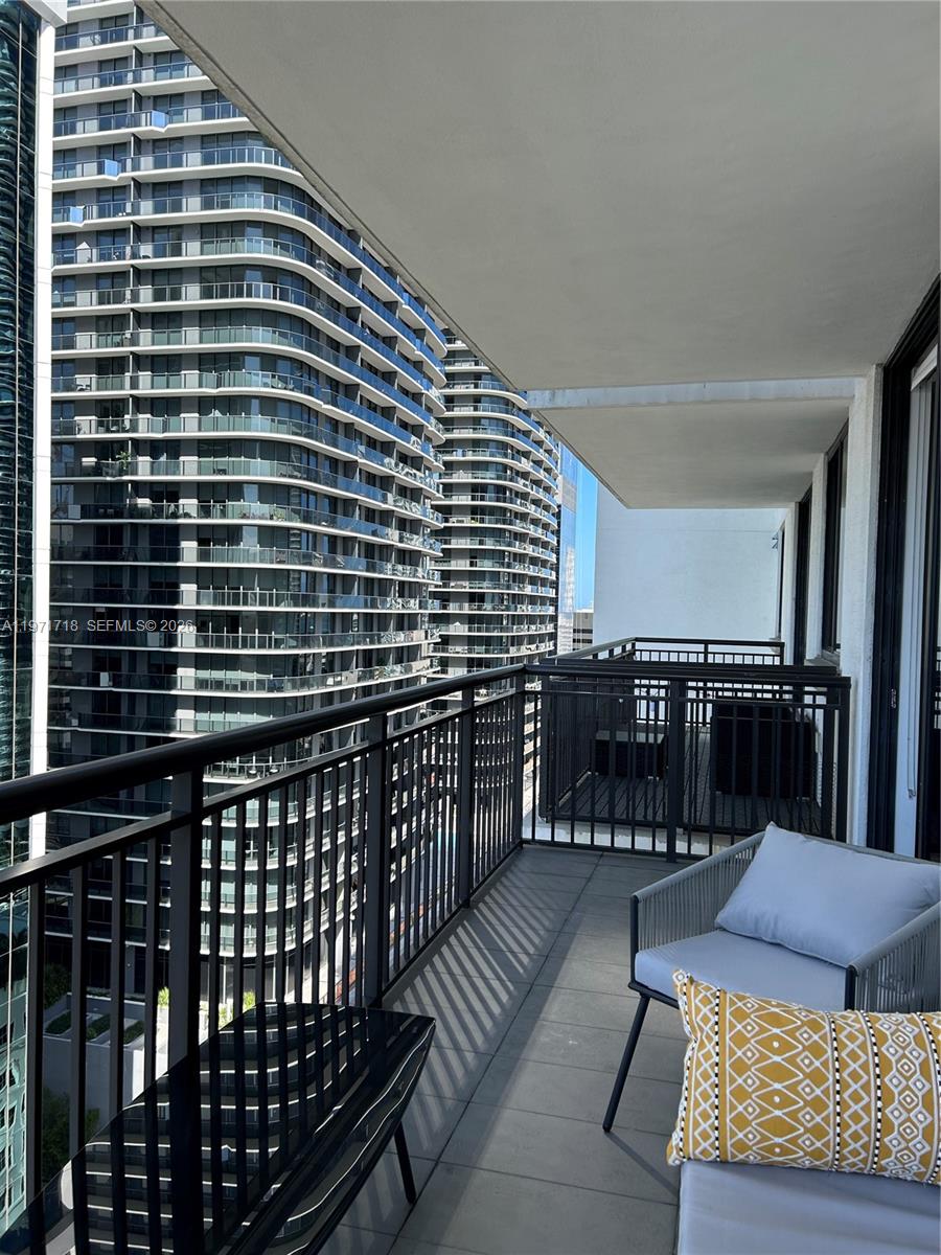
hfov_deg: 53.1
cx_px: 470
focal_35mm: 26
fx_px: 942
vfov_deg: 67.3
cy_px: 628
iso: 50
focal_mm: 5.7
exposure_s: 1/1252
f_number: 1.5
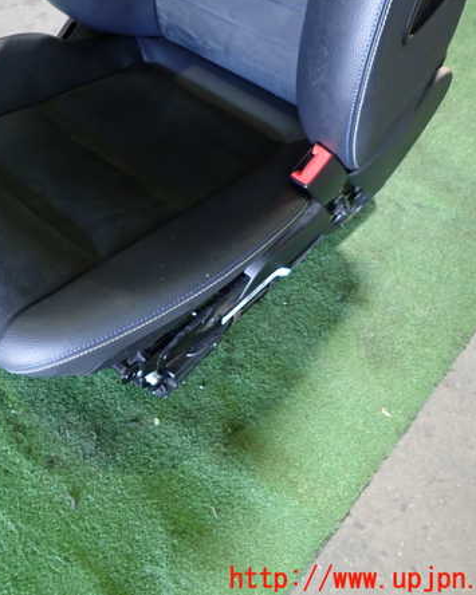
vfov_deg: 54.2
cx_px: 130
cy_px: 295
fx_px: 581
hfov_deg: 43.4
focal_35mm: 33
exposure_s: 1/30
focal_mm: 4.5
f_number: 2
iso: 500
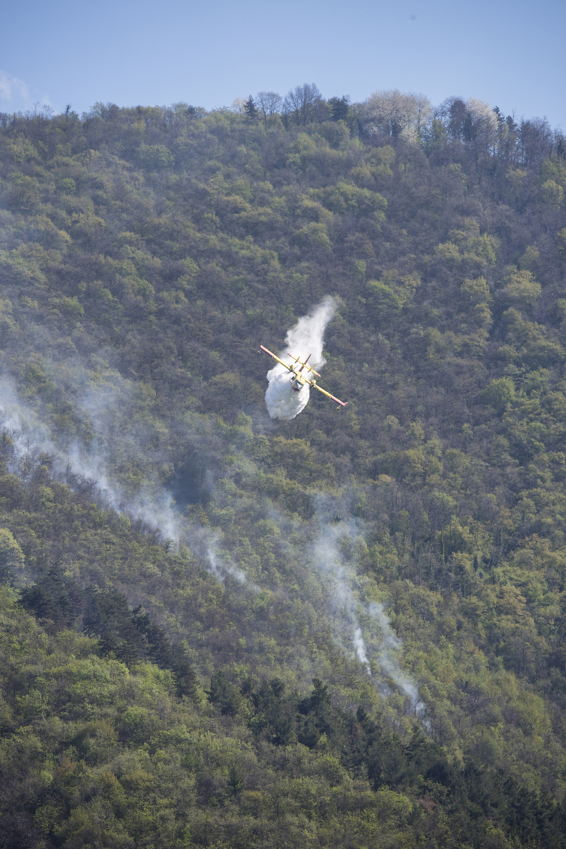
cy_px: 424
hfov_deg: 5.6
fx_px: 5836
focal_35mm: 248
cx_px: 283
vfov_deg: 8.3
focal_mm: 165
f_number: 6.3
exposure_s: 1/400
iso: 100
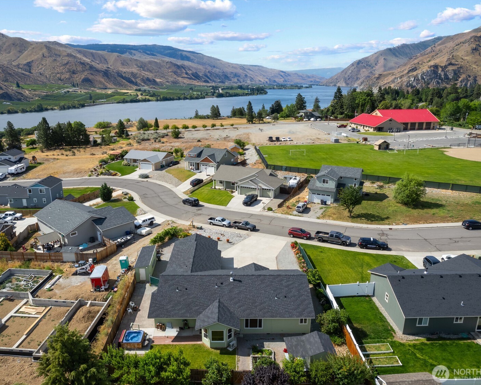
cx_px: 224
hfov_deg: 68.0
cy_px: 193
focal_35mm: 25
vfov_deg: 56.8
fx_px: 356
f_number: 2.8
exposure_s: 1/1600
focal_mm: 8.38
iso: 100
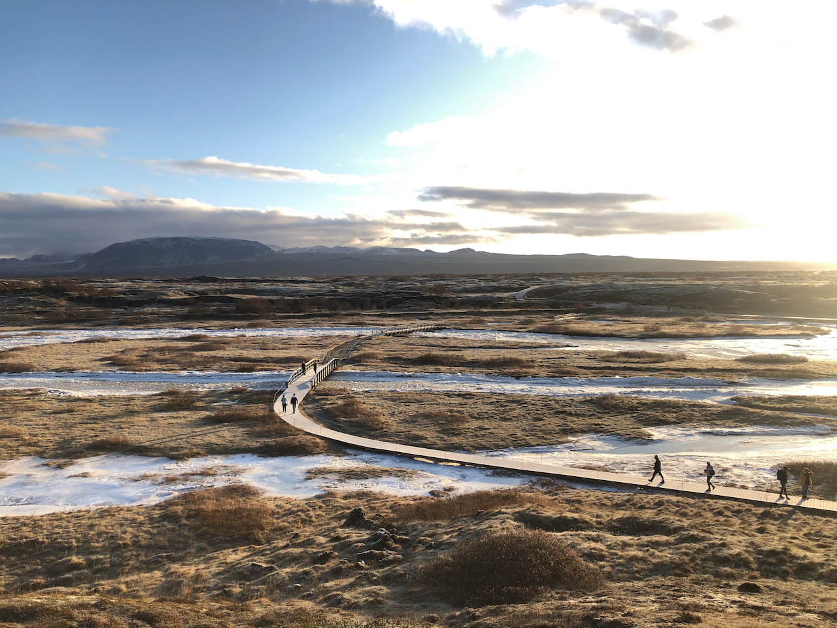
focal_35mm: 28
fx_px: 677
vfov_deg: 49.7
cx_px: 418
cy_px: 314
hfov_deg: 63.4
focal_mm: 4
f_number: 1.8
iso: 20
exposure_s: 1/545
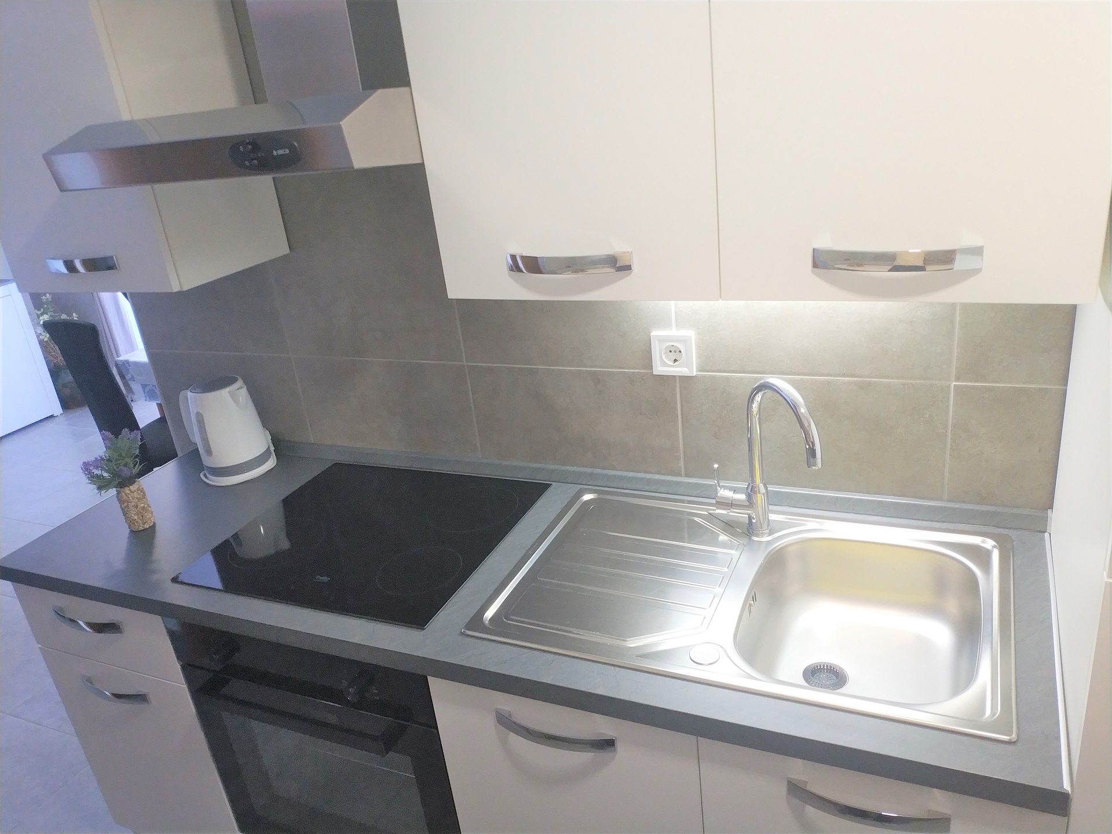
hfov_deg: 56.8
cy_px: 417
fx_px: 1028
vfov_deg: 44.2
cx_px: 556
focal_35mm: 32
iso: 330
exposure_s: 1/25
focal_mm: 4.5
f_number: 2
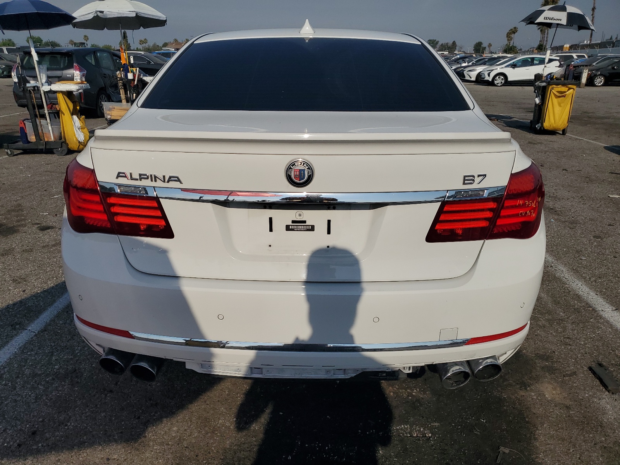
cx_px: 310
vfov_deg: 53.1
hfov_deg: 67.3
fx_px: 466
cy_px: 232
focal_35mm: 26
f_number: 1.5
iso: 50
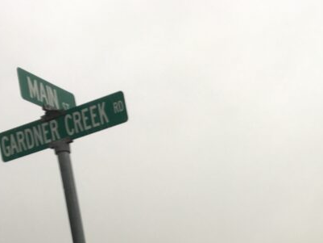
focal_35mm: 74
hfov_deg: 25.7
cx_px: 275
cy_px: 283
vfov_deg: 18.9
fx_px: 691
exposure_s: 1/120
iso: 32
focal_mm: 4.15
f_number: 2.2
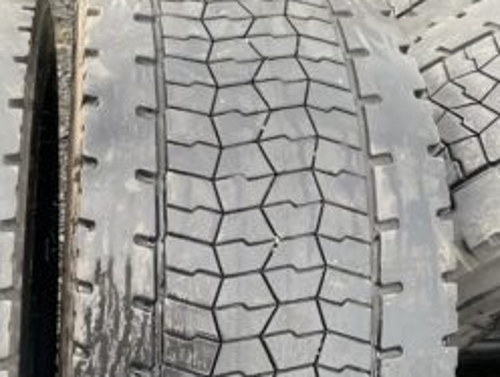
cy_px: 247
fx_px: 651
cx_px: 75
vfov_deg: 32.1
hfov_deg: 39.7
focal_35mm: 45
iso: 64
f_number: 1.8
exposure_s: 1/121
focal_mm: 4.25
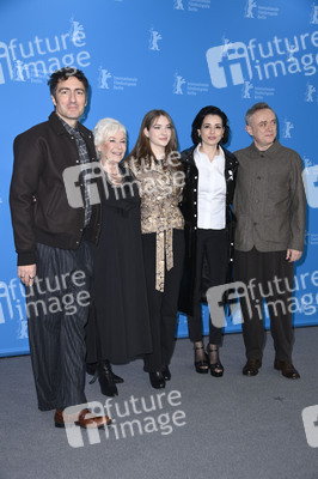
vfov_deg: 43.6
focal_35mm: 45
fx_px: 597
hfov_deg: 29.8
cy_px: 240
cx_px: 159
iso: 640
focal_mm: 45
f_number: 5.6
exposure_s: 1/250
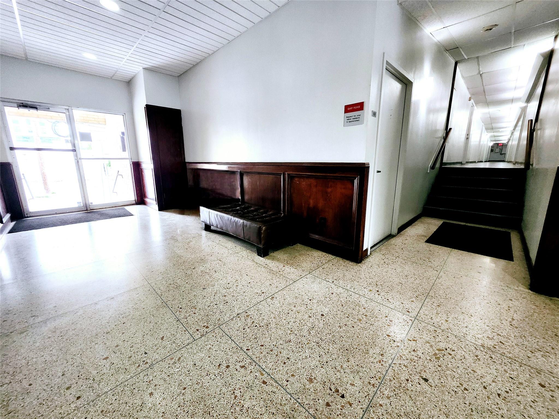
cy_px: 210
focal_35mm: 13
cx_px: 280
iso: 320
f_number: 2.2
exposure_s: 1/60.2
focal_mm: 1.74
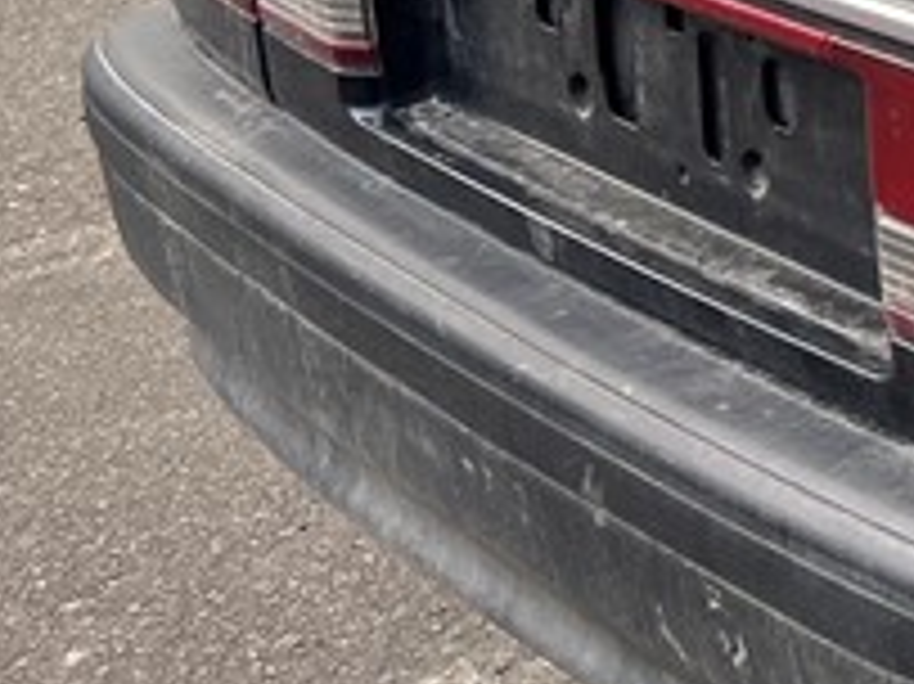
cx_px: 2103
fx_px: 3457
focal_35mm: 131
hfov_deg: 12.3
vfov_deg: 11.2
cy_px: -36
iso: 50
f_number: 1.5
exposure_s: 1/718
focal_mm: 5.7
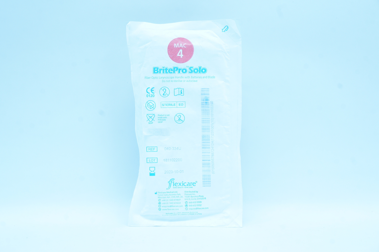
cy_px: 126
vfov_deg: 25.0
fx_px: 568
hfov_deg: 36.9
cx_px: 190
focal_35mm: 54
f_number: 11
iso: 400
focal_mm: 36
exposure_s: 1/15
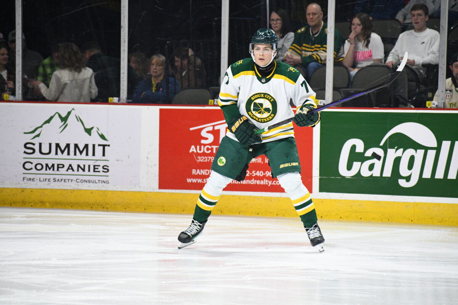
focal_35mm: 262
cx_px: 229
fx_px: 3333
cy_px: 152
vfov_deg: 5.2
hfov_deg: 7.9
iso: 6400
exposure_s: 1/1000
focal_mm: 175
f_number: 5.6
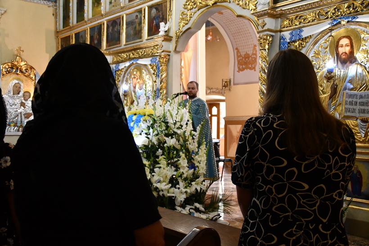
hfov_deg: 46.4
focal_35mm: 42
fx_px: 431
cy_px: 123
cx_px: 184
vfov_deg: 31.9
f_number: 4
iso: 3600
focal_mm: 28
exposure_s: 1/60
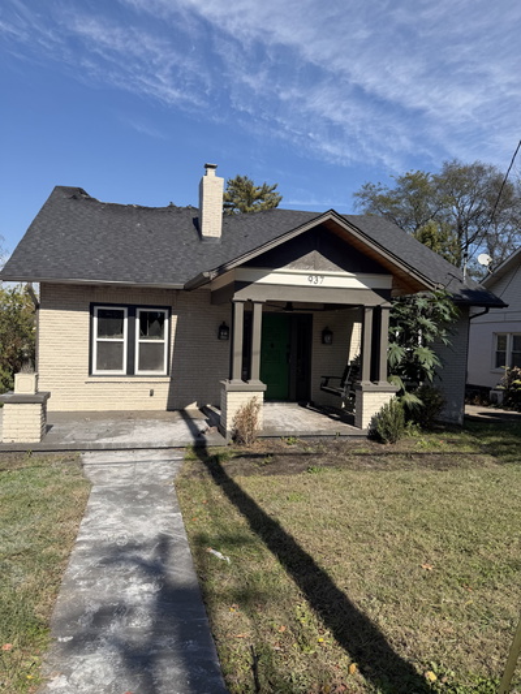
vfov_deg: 71.6
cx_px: 260
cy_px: 347
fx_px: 481
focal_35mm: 24
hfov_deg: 56.8
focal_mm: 6.76
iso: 80
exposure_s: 1/4405
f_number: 1.78
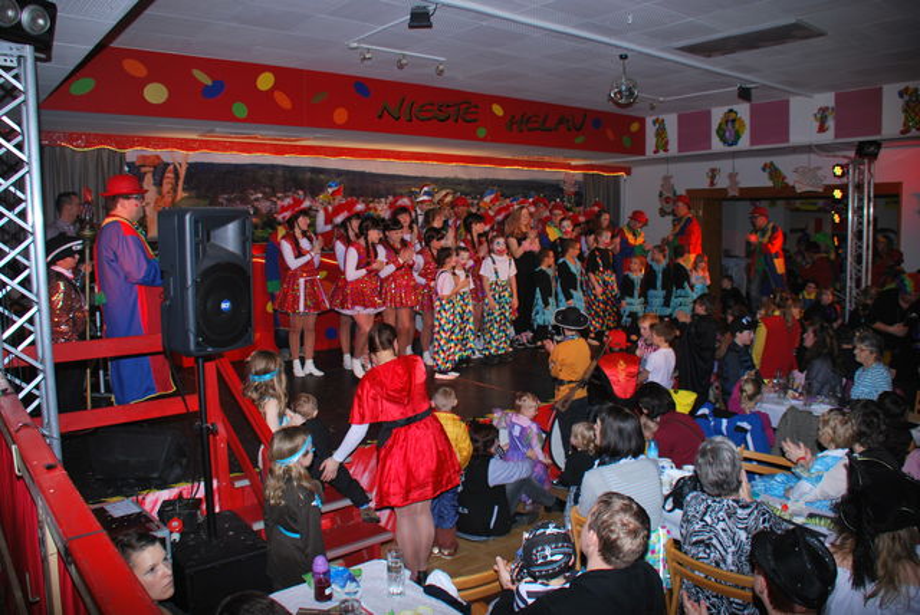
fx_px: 691
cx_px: 460
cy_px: 308
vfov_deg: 48.0
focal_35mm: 27
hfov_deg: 67.3
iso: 220
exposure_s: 1/60
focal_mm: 18
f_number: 4
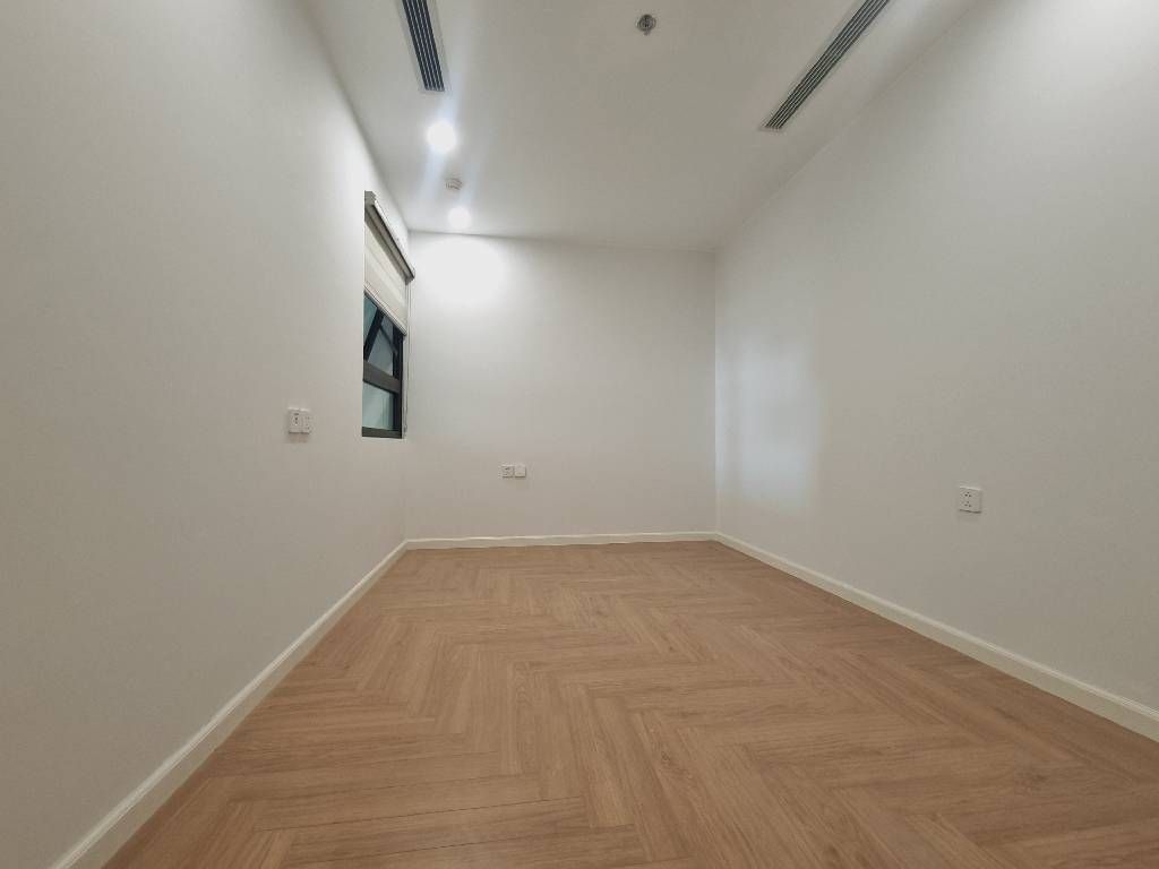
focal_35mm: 13
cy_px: 434
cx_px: 580
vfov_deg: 89.9
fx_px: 435
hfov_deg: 106.2
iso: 80
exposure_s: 1/50
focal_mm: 2.2
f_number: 2.2
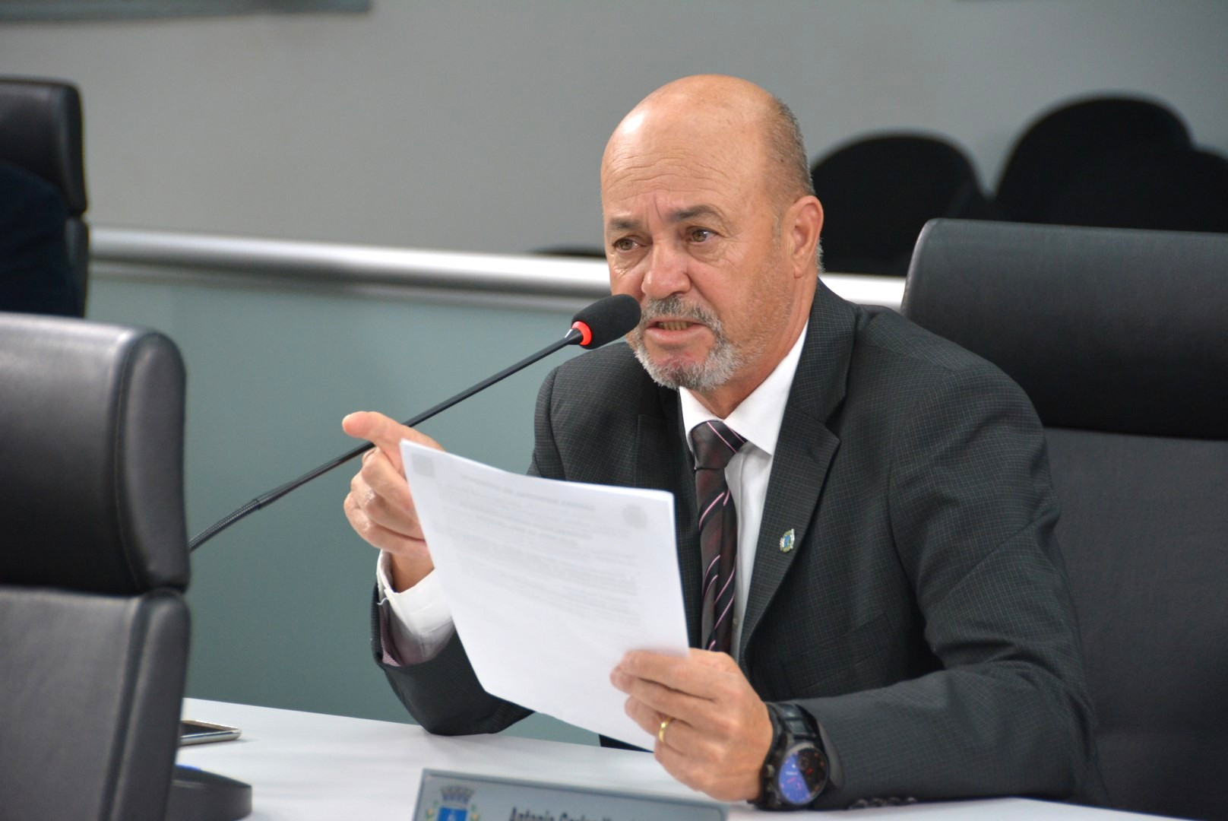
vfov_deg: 6.8
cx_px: 614
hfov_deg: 10.2
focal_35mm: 202
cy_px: 410
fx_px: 6912
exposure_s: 1/125
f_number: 5.6
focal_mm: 135
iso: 1400
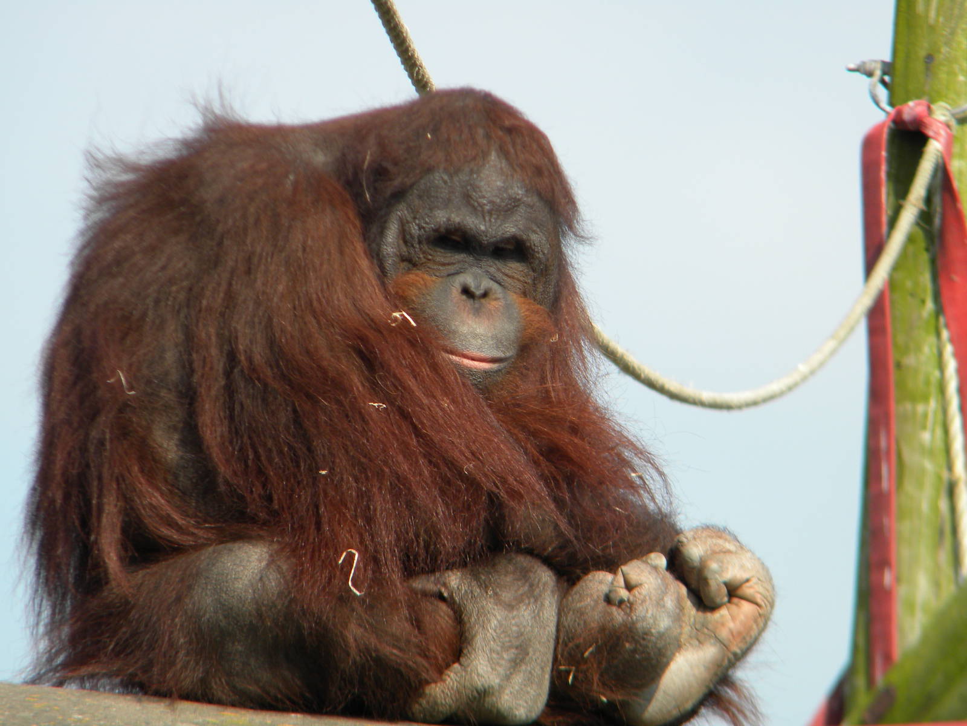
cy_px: 363
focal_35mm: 414
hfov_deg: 4.8
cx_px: 484
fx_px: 11565
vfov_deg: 3.6
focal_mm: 75
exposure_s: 1/287
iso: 80
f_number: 5.4
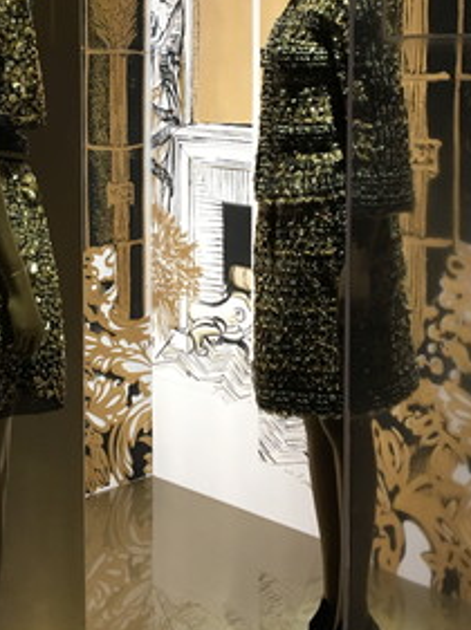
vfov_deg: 30.8
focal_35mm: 62
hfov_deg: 23.5
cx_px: 159
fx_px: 1127
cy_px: 177
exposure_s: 1/30
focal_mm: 4.15
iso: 80
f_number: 2.2
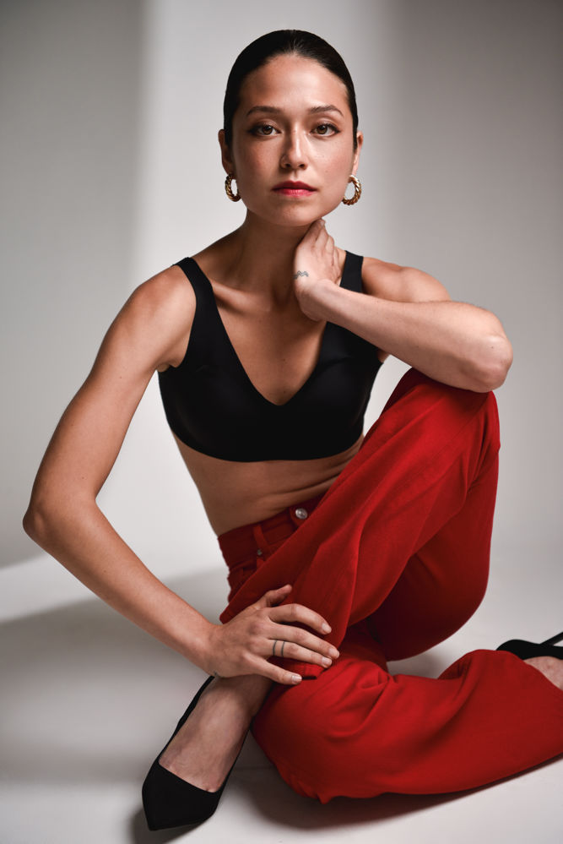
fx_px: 1312
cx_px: 282
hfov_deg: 24.2
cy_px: 422
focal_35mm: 56
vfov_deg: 35.6
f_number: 2.8
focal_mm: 56
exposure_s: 1/250
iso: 160
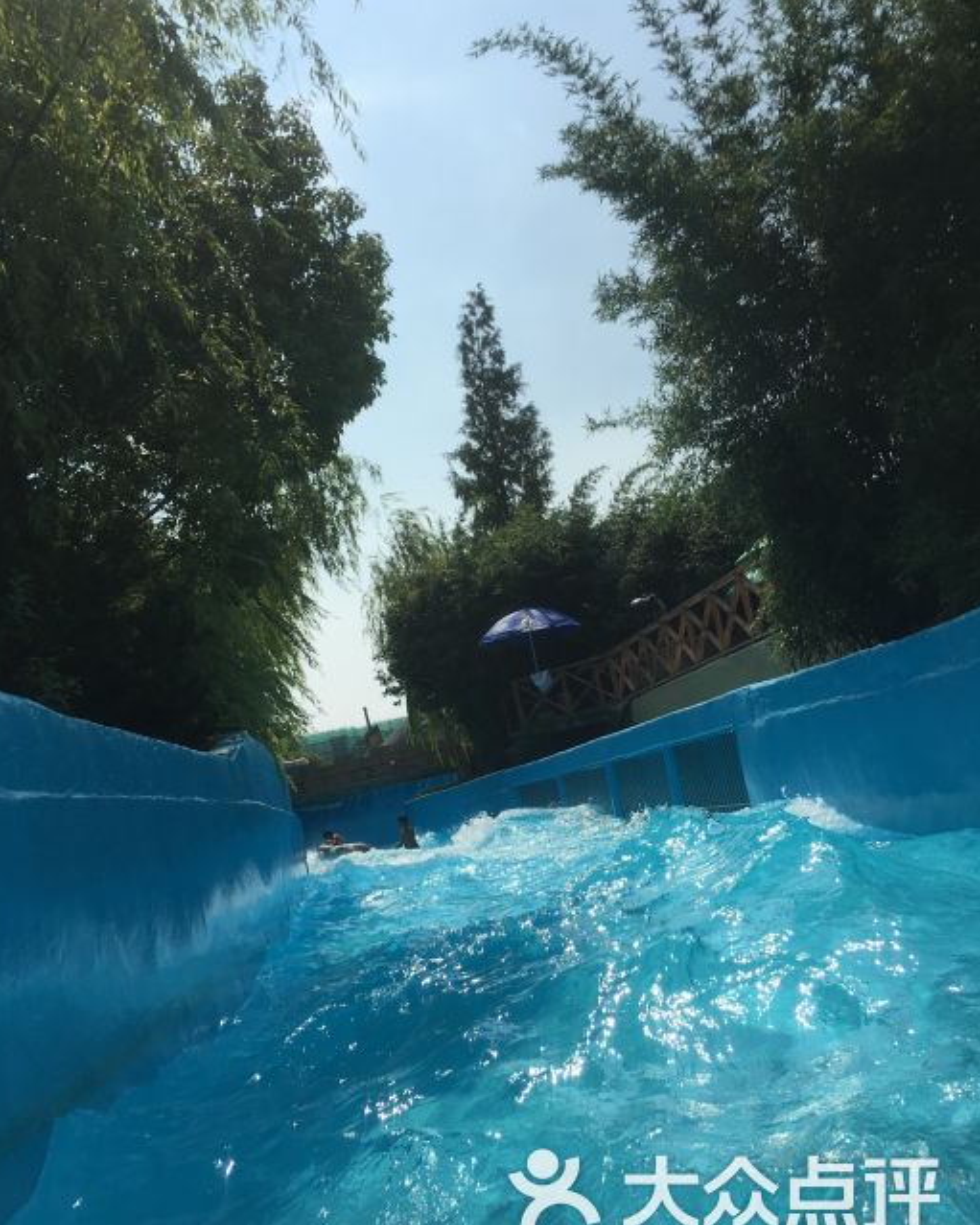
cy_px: 623
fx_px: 1124
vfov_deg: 57.2
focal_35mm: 31
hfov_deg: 47.1
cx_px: 486
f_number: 2.2
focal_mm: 4.15
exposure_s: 1/3663
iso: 25
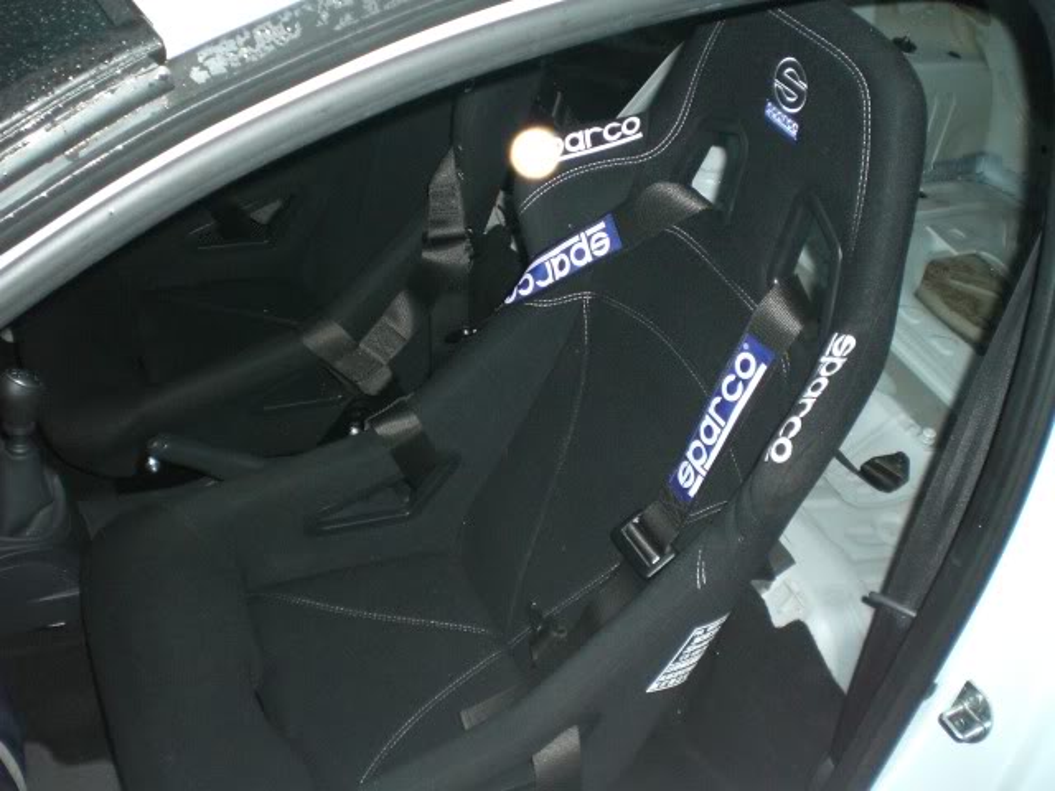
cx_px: 528
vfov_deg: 37.7
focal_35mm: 38
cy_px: 396
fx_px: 1158
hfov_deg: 49.0
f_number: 3.1
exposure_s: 1/60
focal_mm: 6.3
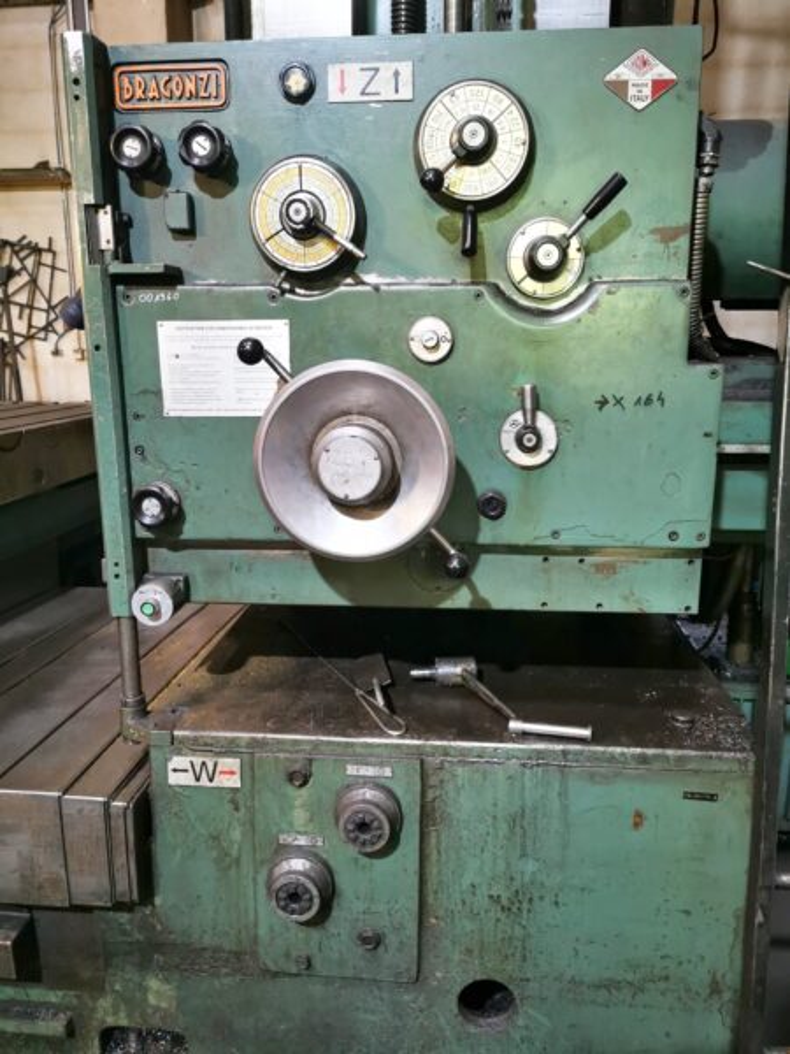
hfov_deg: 51.4
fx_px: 822
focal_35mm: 27
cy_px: 527
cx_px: 395
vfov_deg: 65.3
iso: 320
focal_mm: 5.56
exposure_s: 1/50
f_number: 1.6
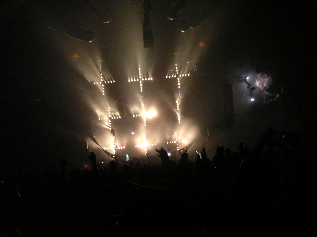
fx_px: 348
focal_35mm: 38
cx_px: 158
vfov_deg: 37.7
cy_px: 118
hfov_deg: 49.0
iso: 200
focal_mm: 6
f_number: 2.8
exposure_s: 1/350
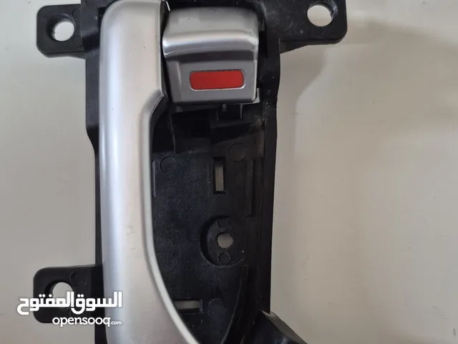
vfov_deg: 58.9
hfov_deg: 73.9
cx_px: 229
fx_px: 304
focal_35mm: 23
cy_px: 172
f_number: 1.8
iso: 400
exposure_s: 1/100
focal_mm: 5.4
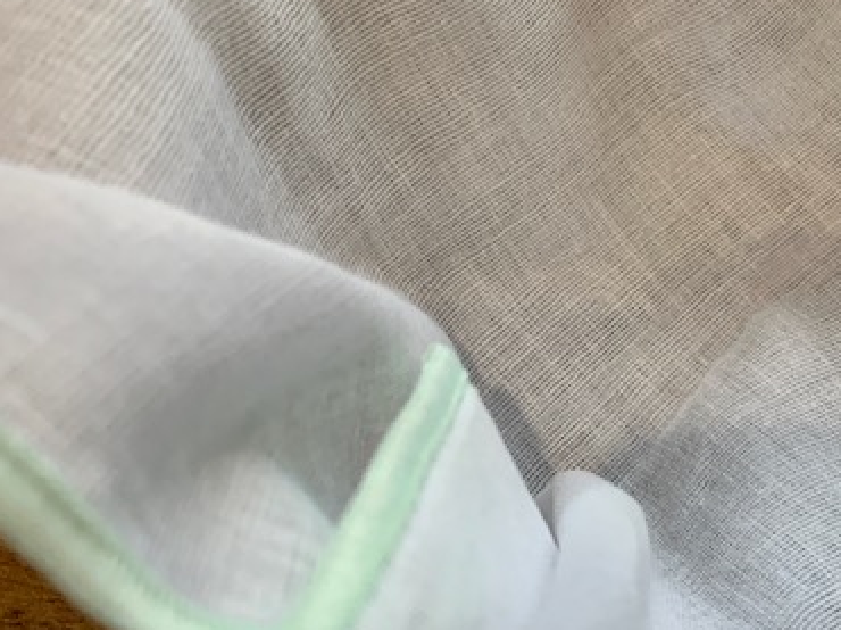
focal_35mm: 45
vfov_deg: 31.9
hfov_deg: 40.3
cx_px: 682
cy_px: 207
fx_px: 1093
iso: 80
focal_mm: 4.25
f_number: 1.8
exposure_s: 1/100
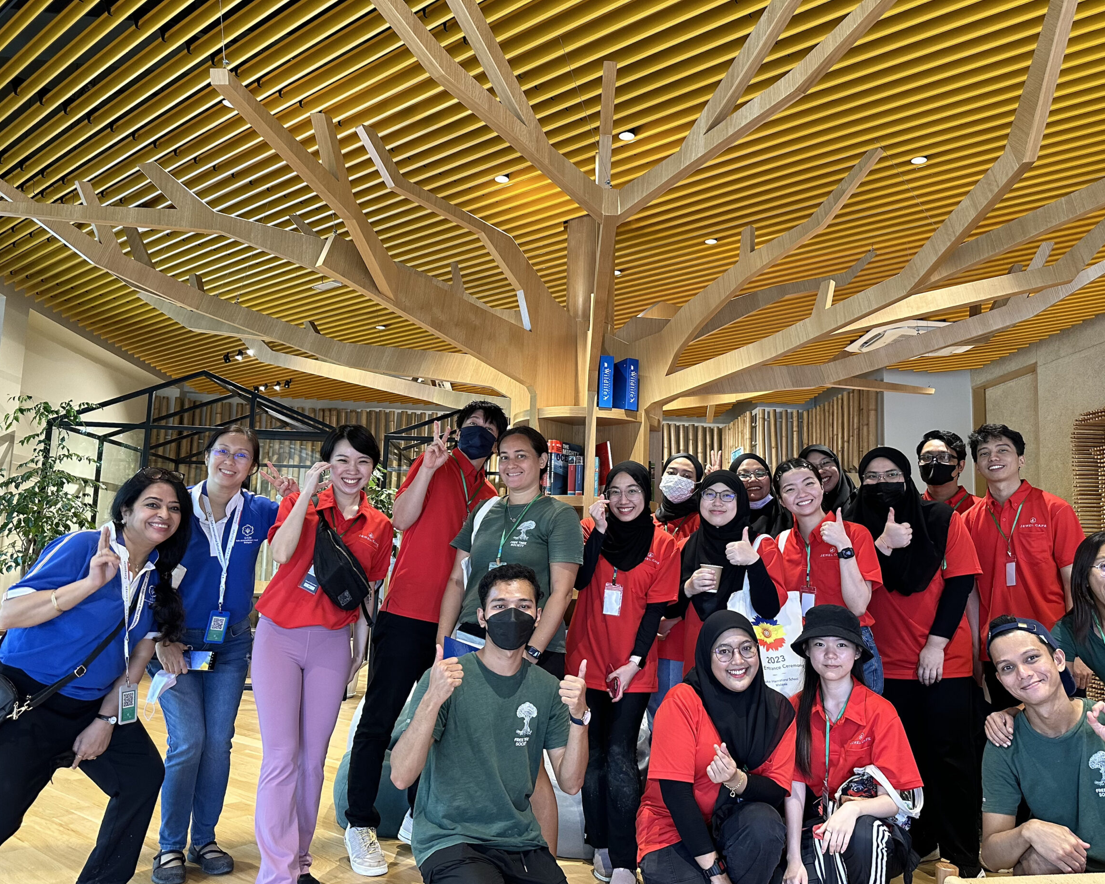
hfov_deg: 65.9
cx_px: 612
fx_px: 850
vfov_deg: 54.9
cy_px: 458
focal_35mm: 26
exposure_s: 1/50
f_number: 1.78
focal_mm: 6.86
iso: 320
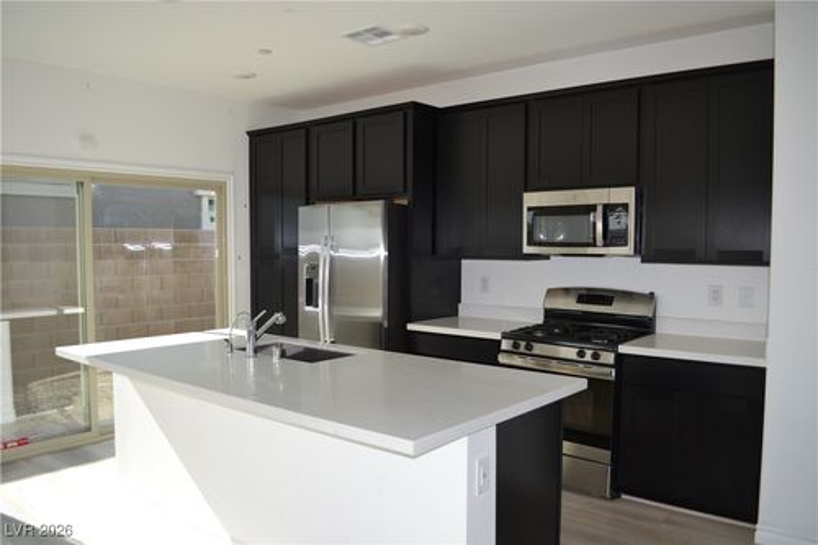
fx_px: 613
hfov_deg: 67.4
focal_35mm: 27
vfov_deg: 47.9
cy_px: 272
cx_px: 409
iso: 100
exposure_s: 1/125
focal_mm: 18
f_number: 4
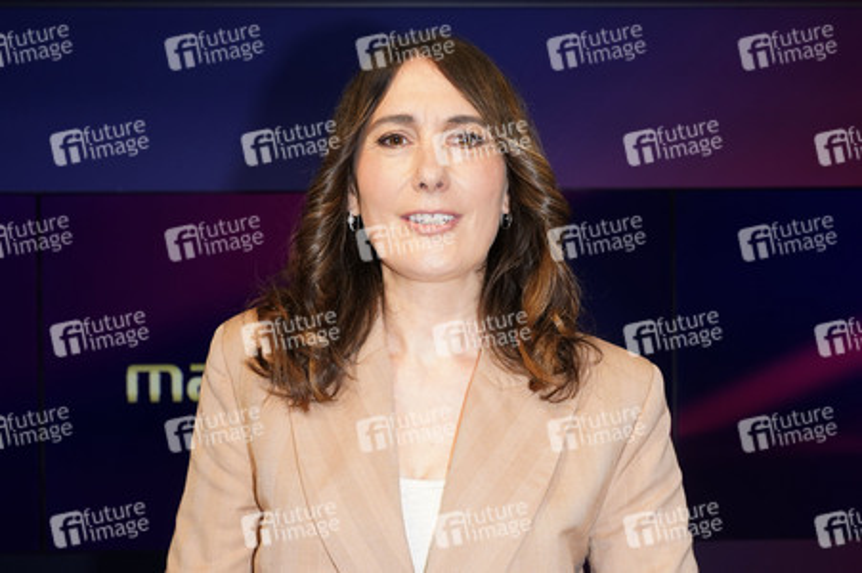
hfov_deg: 48.5
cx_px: 431
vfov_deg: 33.4
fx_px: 957
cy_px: 286
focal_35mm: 40
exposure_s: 1/160
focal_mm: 40
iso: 2000
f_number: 5.6
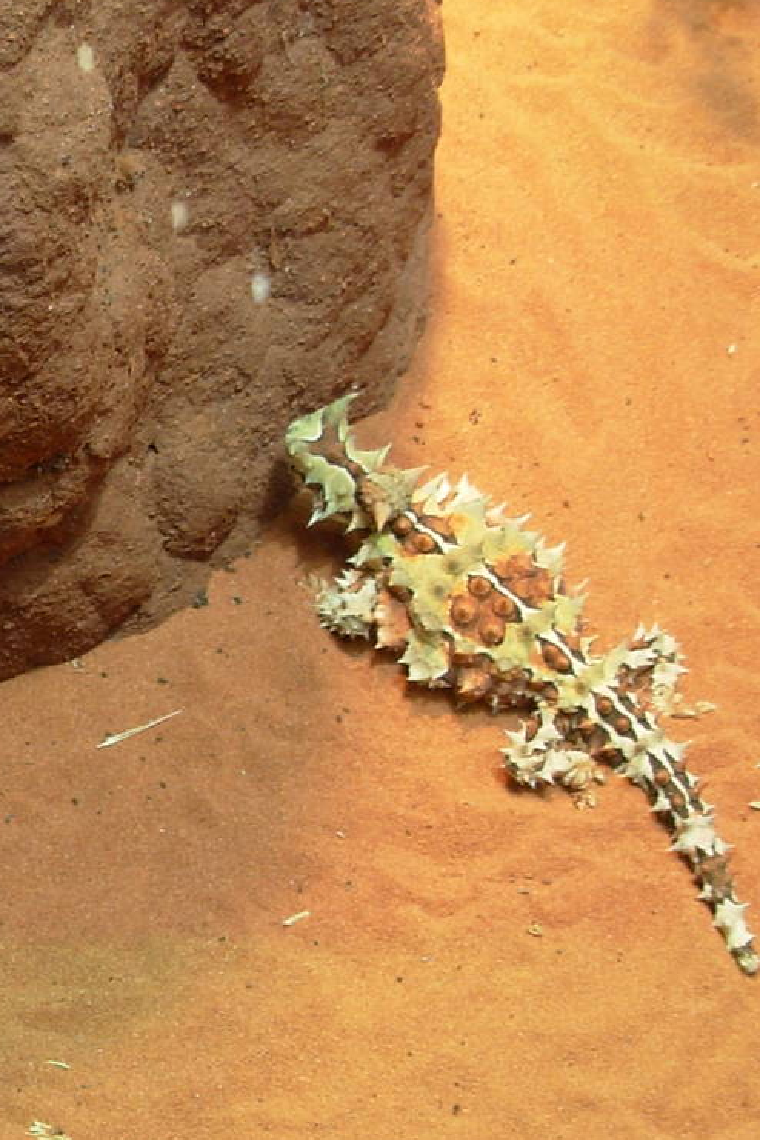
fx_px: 3198
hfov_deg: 13.2
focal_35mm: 101
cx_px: -172
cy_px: 691
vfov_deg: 20.2
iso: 50
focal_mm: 7.5
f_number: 3.1
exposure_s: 1/18.5
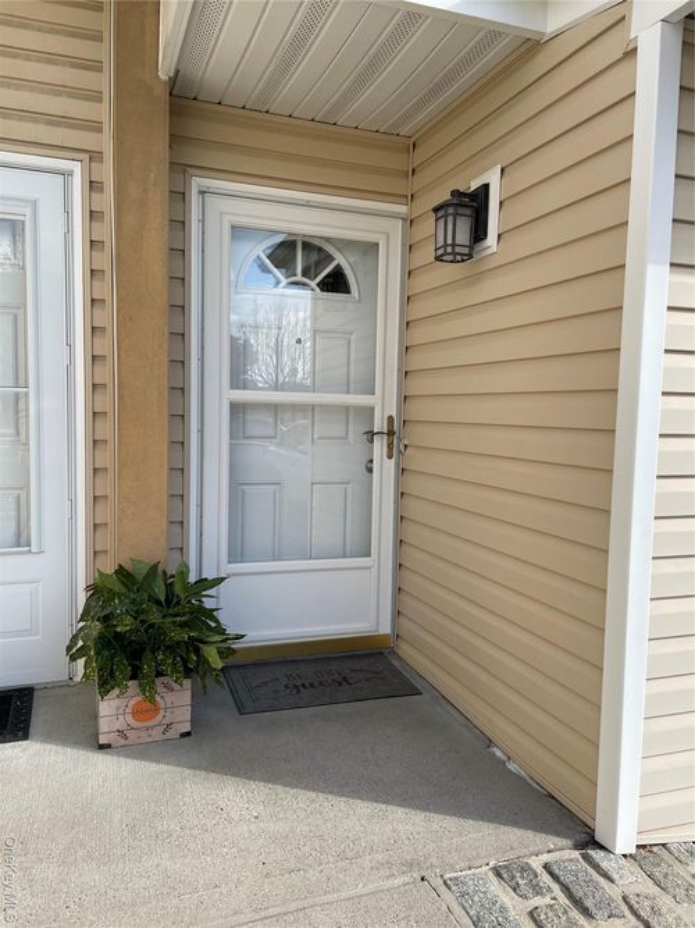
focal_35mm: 26
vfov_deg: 67.3
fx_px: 696
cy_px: 464
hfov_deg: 53.0
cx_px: 348
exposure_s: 1/1916
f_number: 1.6
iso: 32
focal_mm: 4.2
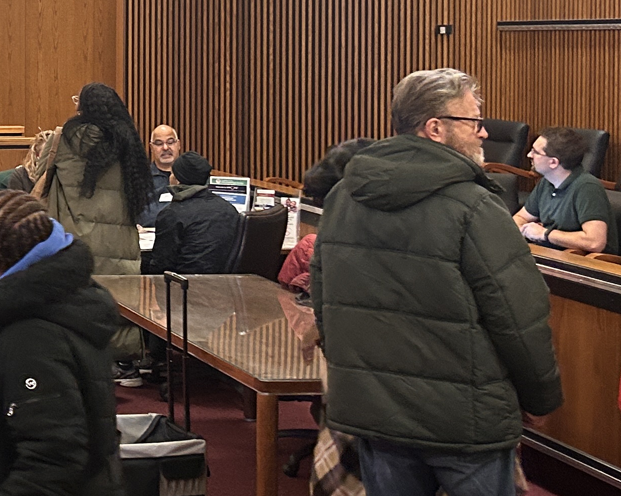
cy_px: 75
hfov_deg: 20.2
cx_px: -272
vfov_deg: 18.3
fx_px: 1525
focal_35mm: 83
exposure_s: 1/60
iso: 200
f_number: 1.5
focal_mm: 5.7
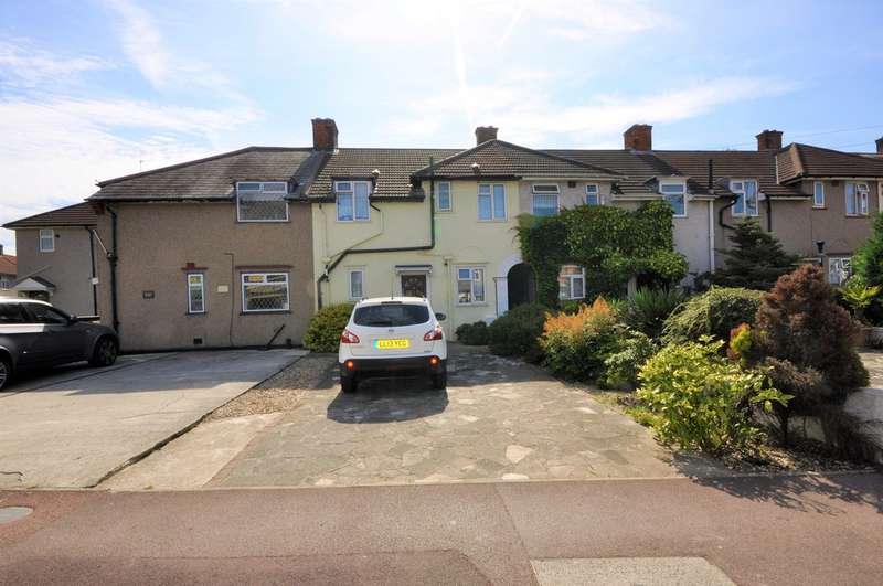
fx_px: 367
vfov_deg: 77.2
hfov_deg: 100.5
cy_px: 293
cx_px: 442
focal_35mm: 15
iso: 200
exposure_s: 1/200
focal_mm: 10
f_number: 13
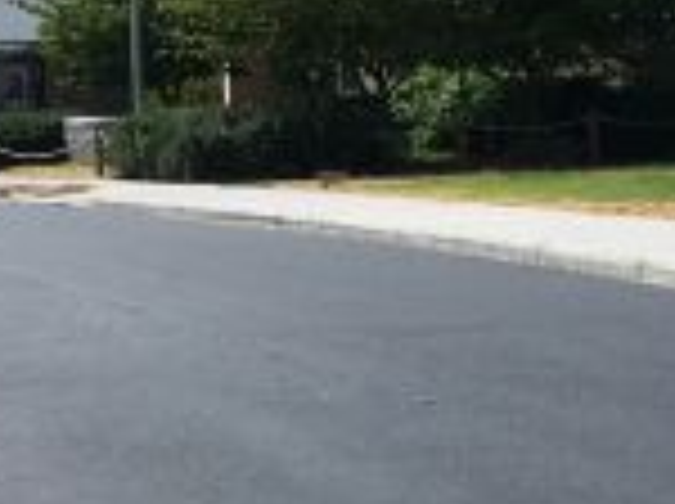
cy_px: 716
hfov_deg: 12.6
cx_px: 724
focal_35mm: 155
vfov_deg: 9.3
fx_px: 3018
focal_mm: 4.15
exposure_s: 1/1972
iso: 25
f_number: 2.2
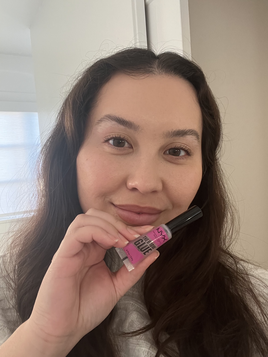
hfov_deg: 46.8
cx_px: 134
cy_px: 178
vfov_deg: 60.0
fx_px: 310
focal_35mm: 30
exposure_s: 1/60
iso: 320
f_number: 2.2
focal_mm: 2.71
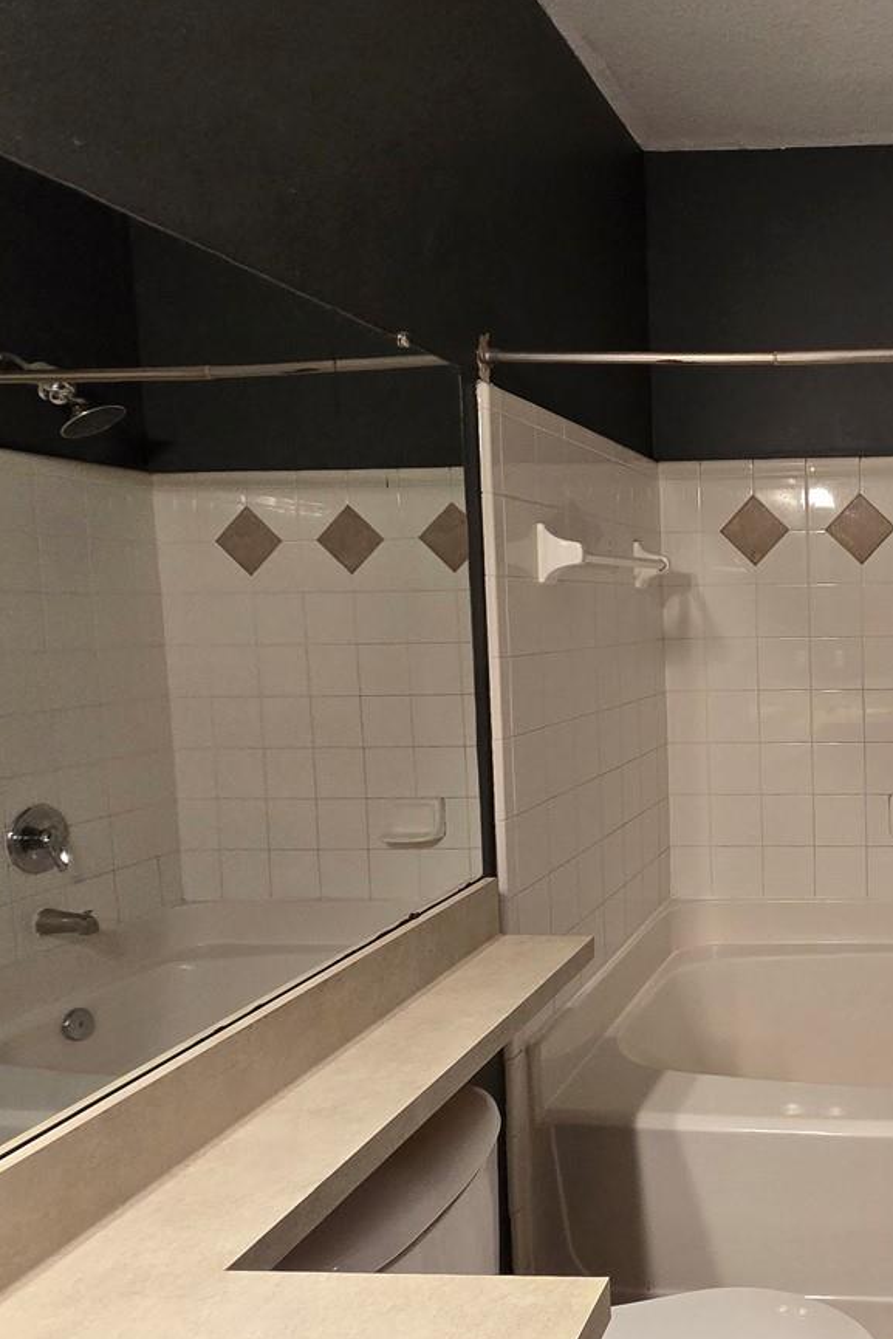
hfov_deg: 42.8
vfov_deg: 71.5
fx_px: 930
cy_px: 673
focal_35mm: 25
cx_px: 929
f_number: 2.2
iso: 500
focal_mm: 2.2
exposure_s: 1/60
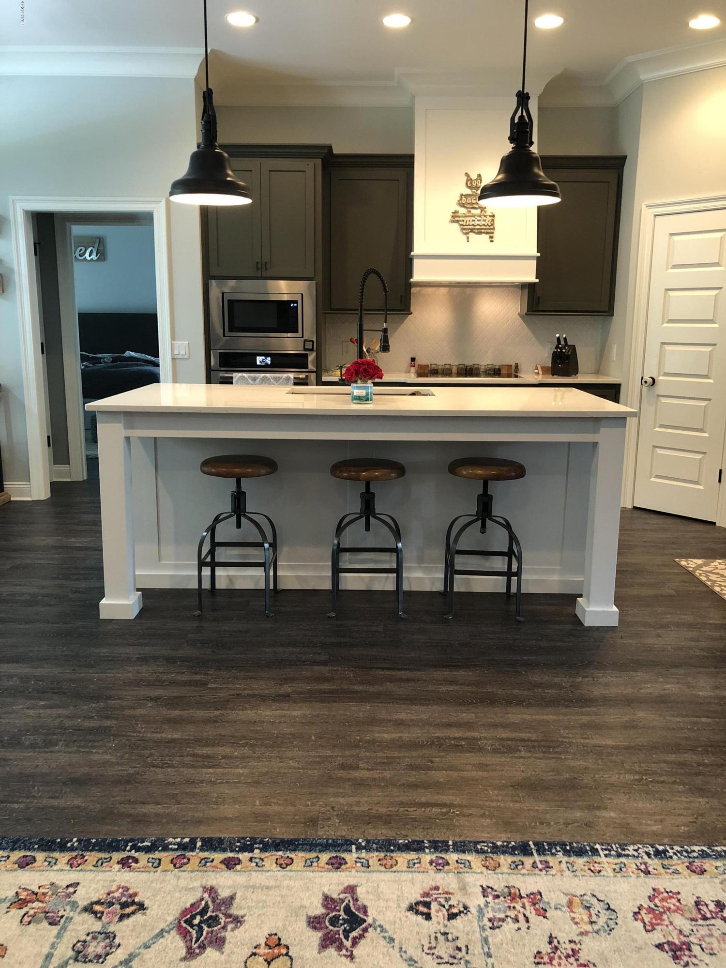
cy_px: 484
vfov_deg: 63.4
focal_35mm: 28
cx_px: 363
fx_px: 783
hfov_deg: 49.7
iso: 80
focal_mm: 4
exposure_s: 1/15
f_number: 1.8
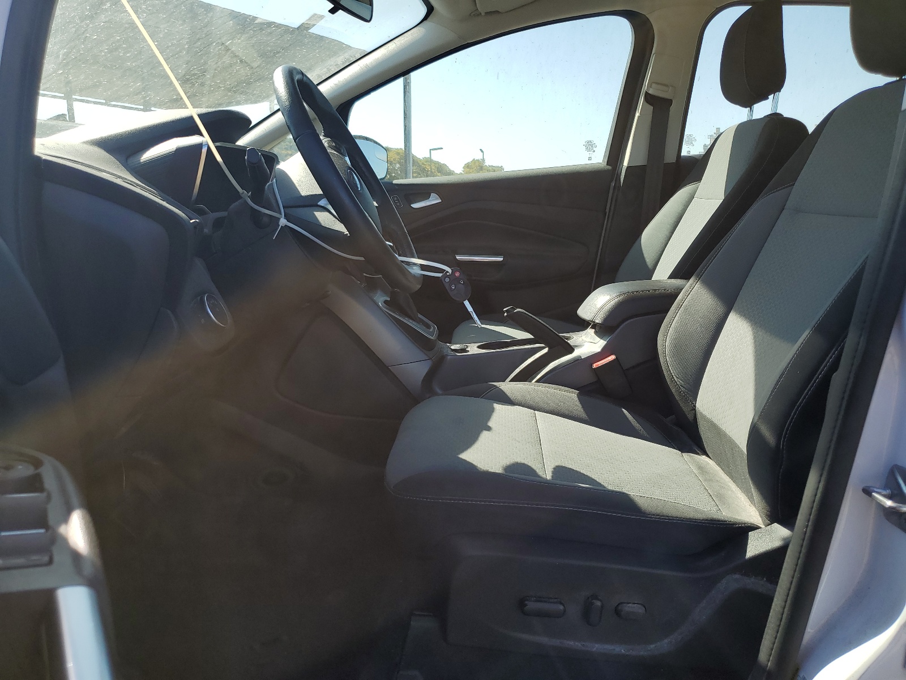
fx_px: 680
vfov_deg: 53.1
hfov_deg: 67.3
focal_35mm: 26
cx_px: 453
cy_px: 340
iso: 50
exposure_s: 1/1429
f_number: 1.5
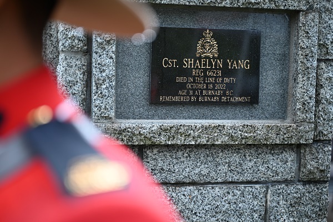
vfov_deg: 20.3
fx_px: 620
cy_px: 111
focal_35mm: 67
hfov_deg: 30.1
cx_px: 166
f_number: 2.8
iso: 560
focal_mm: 67
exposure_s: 1/125
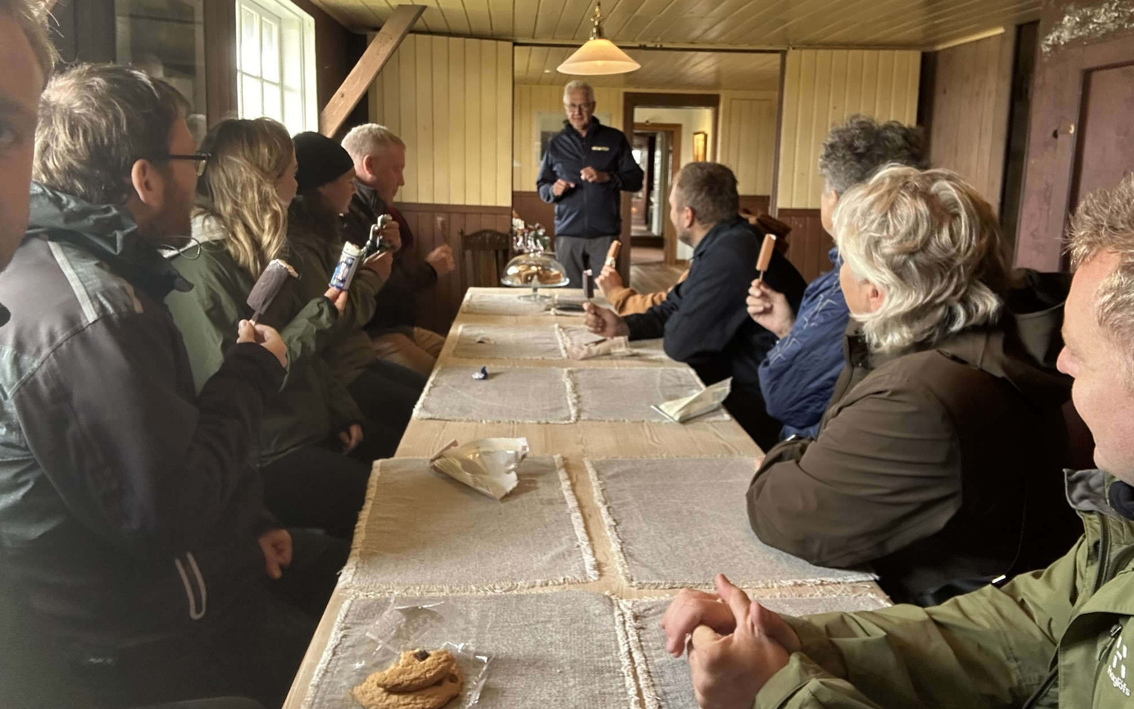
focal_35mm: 25
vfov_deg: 49.1
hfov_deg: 72.5
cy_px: 297
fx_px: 773
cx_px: 579
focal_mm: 2.69
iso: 160
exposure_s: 1/50
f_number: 1.9
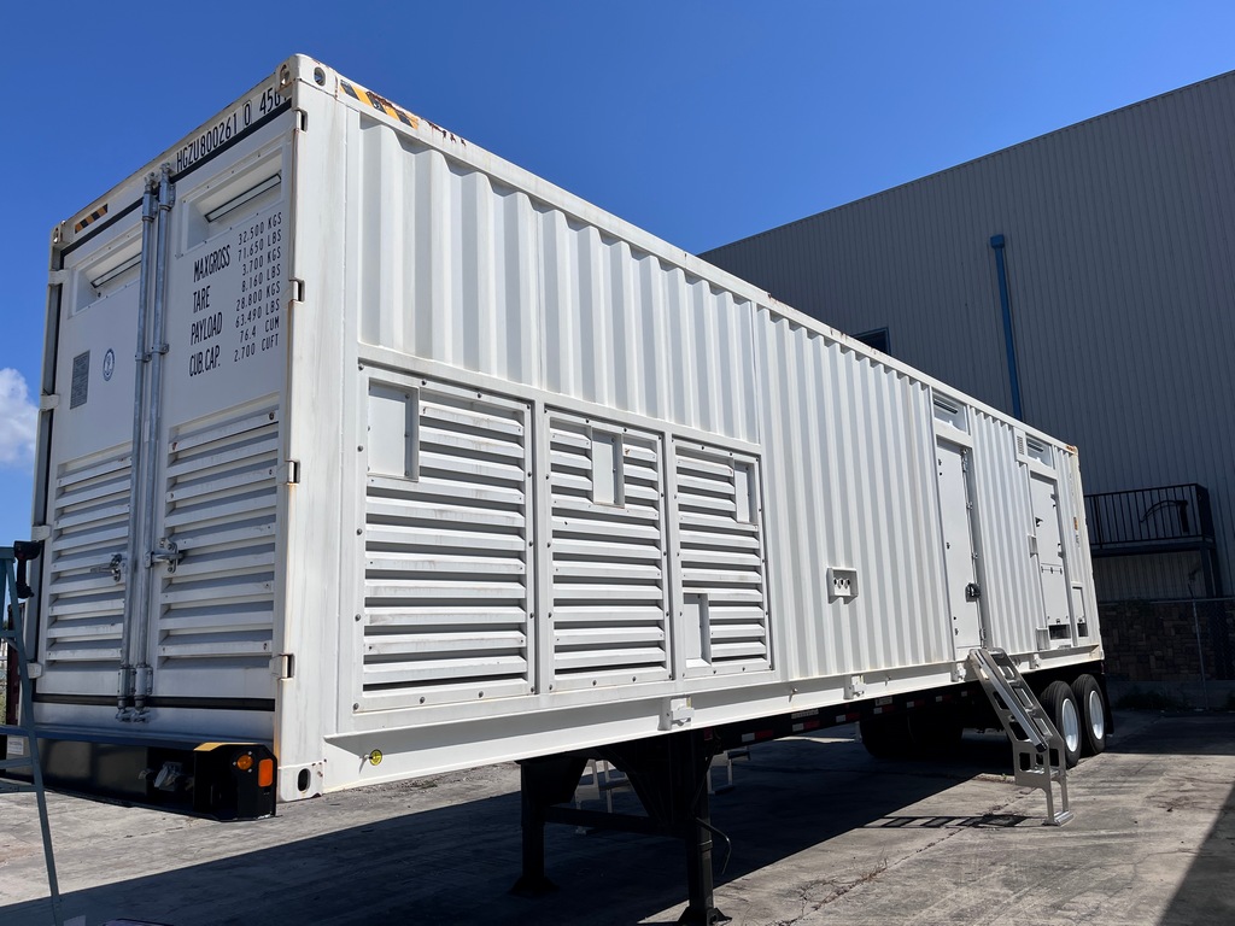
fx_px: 928
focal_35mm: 26
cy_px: 463
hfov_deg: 67.3
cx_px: 618
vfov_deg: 53.1
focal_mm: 5.1
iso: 50
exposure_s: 1/11905
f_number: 1.6
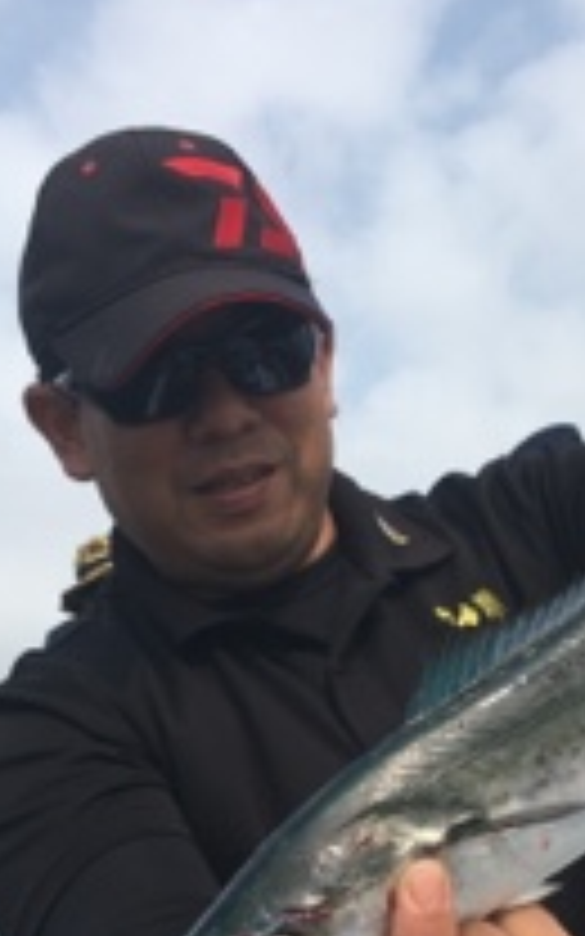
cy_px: 778
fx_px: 1505
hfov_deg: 21.8
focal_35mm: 59
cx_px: 432
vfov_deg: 33.3
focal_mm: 4.15
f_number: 2.2
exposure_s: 1/1709
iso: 25
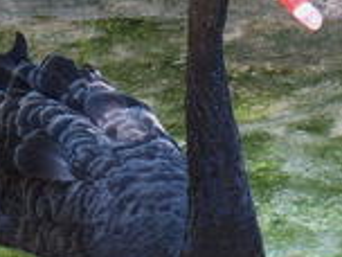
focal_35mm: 443
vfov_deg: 3.4
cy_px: 90
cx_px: 38
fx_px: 4377
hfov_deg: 4.5
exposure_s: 1/160
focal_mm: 31.8
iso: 200
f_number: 2.8
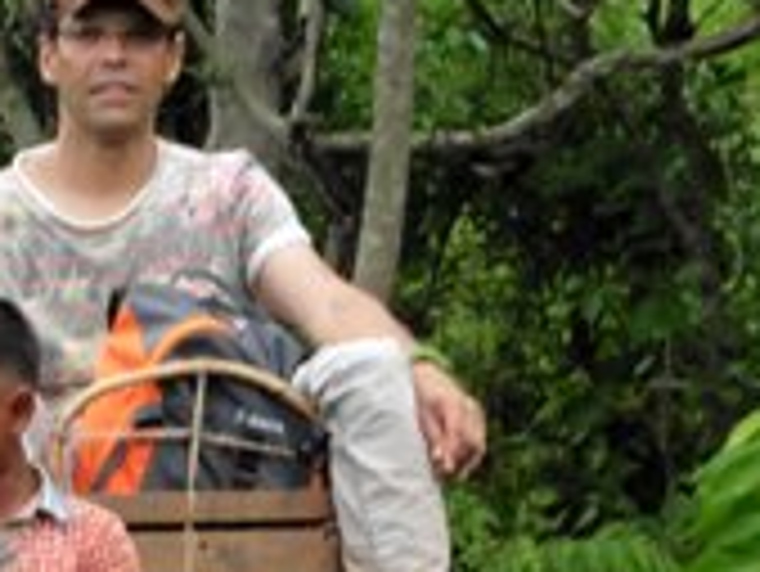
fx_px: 6569
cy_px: 743
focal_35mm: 299
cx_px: -277
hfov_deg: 6.6
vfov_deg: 5.0
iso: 400
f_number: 5.3
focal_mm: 17.1
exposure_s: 1/500
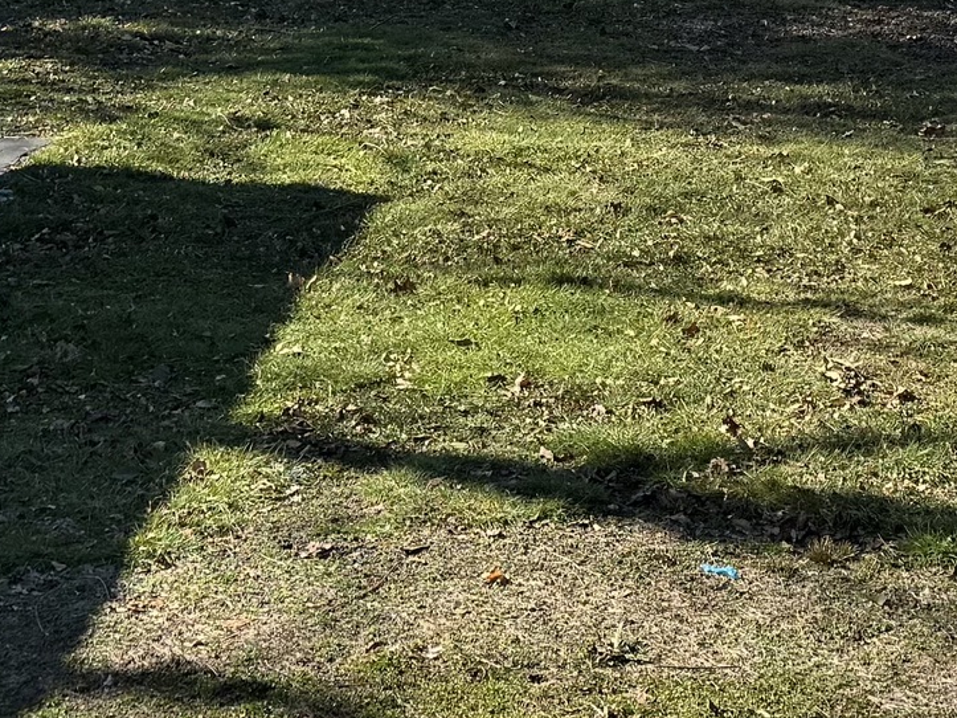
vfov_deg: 14.3
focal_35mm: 102
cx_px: 659
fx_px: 2819
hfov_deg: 19.2
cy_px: 46
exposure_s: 1/1678
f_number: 1.78
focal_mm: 6.76
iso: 80
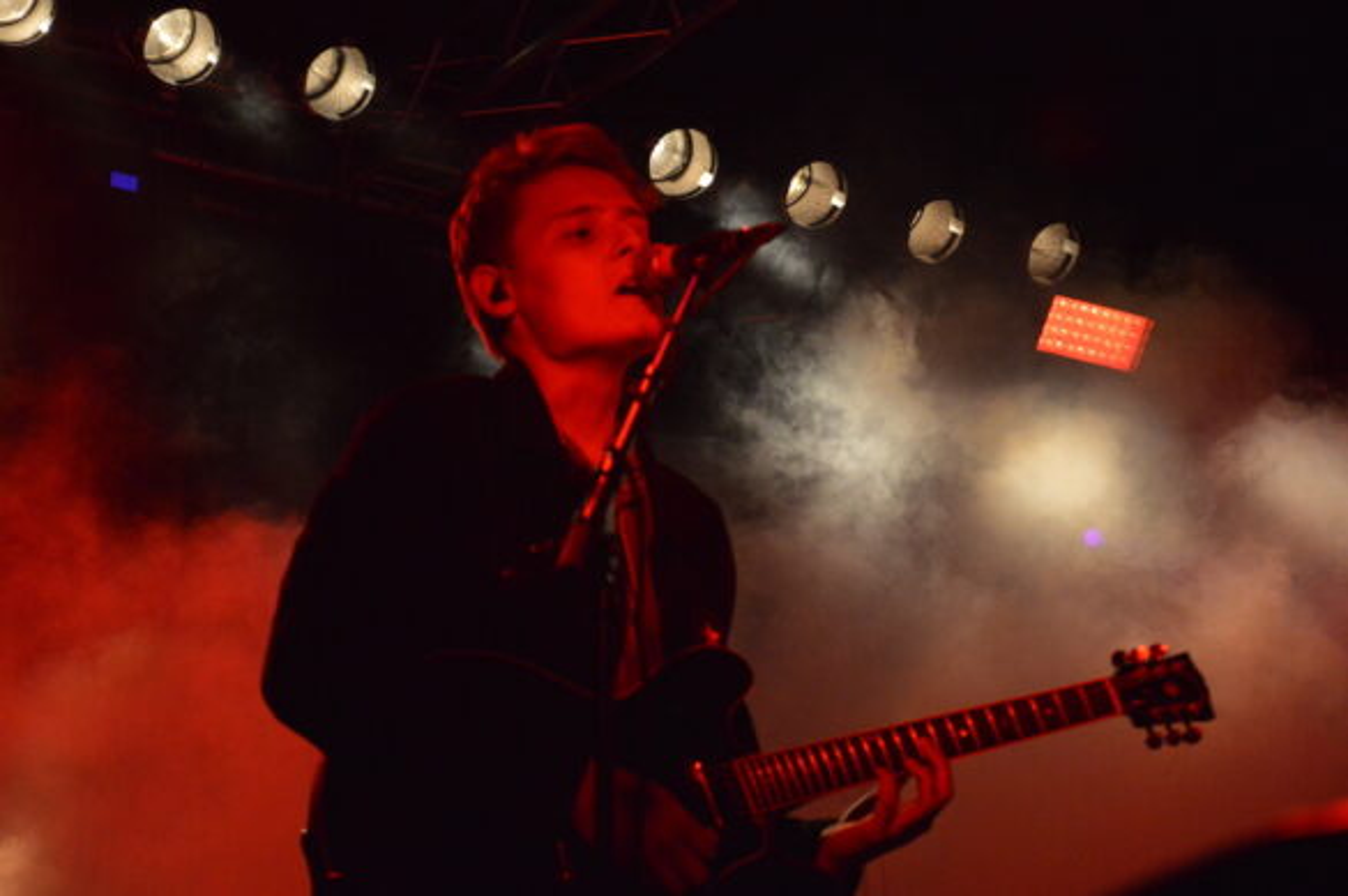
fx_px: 3086
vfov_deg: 16.5
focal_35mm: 82
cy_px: 448
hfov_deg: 24.6
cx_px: 674
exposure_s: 1/250
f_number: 5.6
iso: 3200
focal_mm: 55
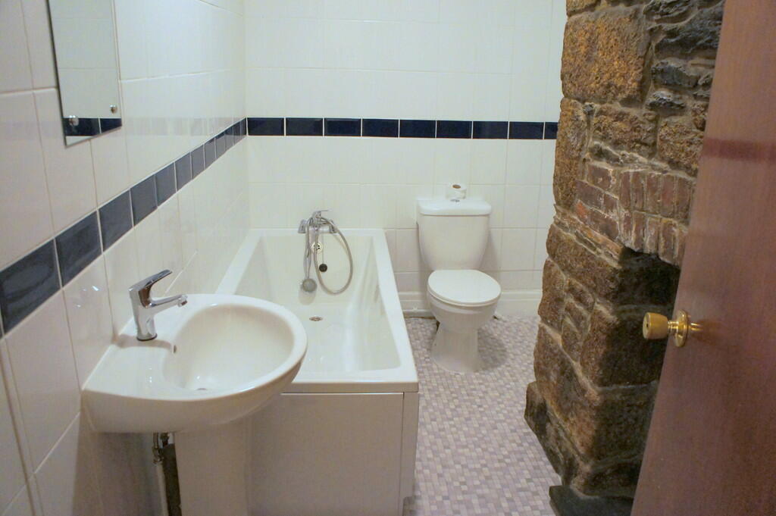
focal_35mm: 27
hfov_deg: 67.4
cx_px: 388
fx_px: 582
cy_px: 258
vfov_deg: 47.9
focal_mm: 18
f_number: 3.5
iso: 1600
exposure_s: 1/50
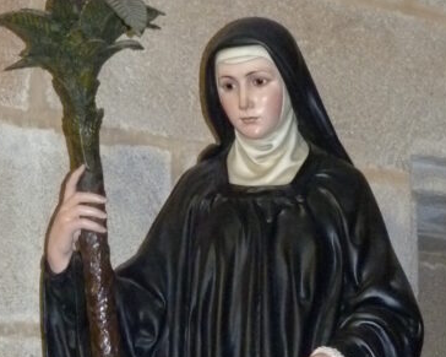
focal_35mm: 118
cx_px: 218
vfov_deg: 12.8
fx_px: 1557
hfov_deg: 16.3
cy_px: 410
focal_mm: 7.8
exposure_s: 1/15
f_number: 3.2
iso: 400
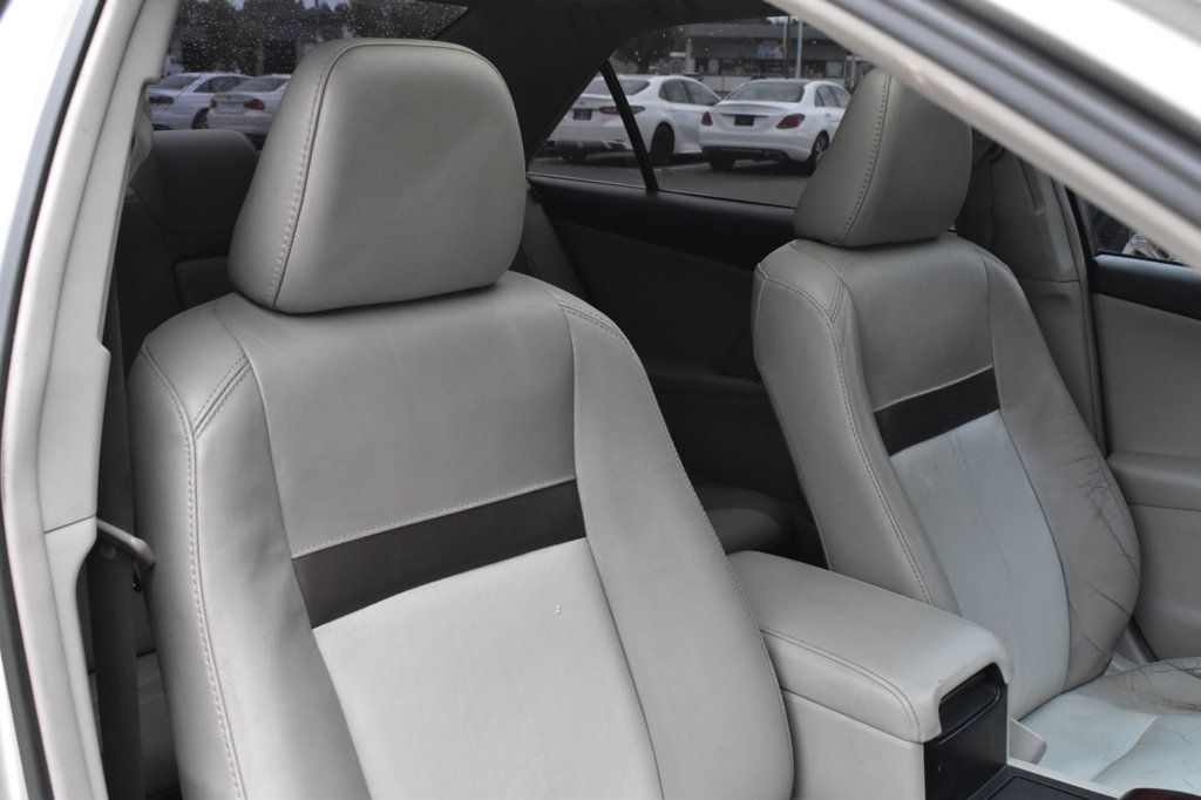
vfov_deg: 35.5
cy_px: 400
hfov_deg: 51.3
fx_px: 1251
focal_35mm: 38
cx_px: 600
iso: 2500
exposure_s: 1/250
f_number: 10
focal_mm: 25
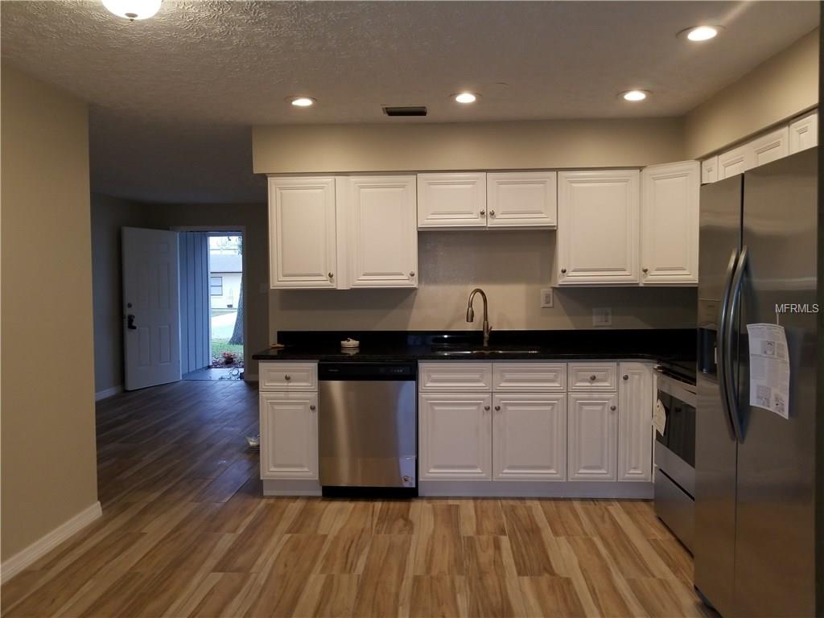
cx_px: 412
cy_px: 309
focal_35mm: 26
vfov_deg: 53.1
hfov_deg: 67.3
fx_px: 619
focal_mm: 4.25
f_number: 1.7
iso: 100
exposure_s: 1/60
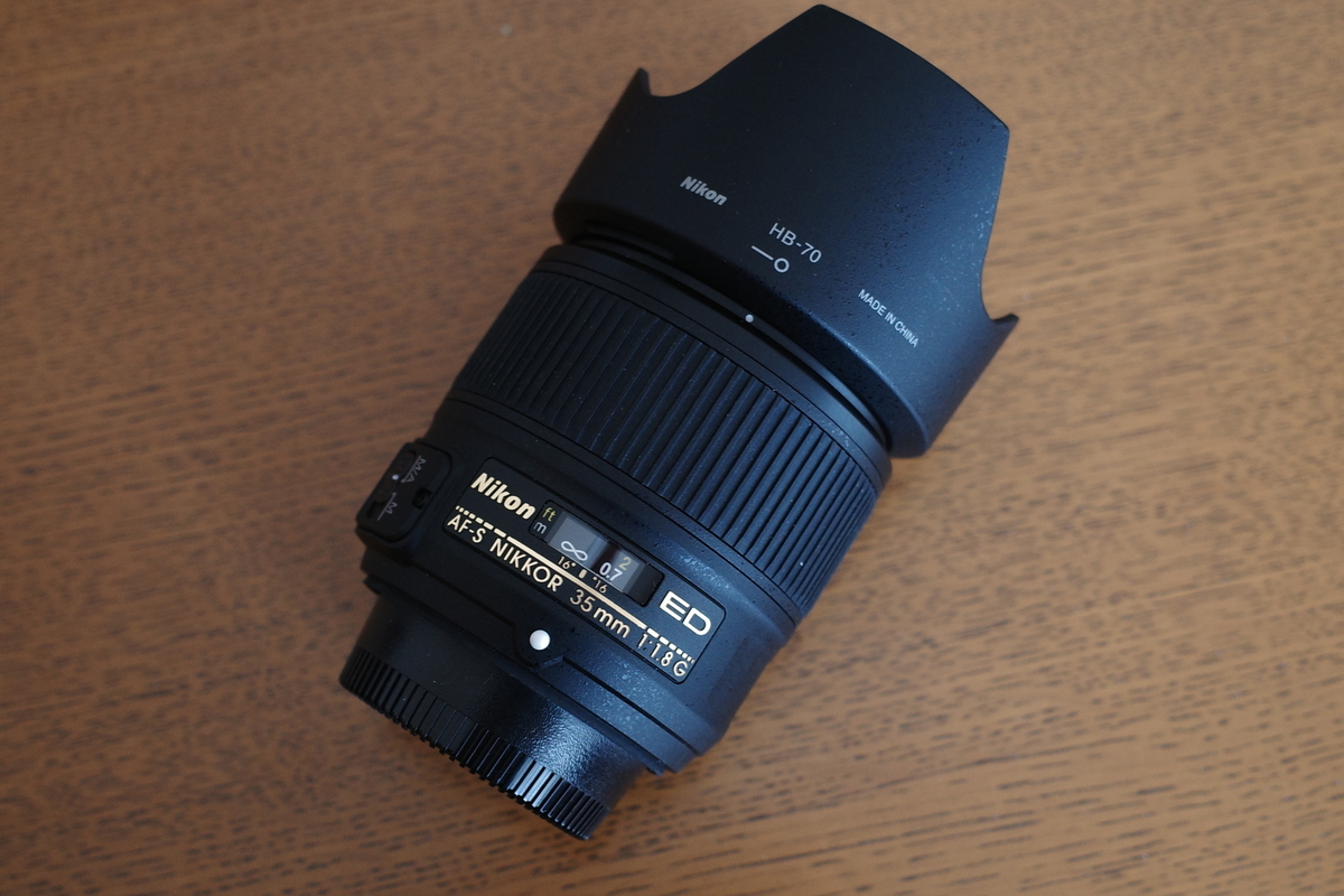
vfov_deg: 27.0
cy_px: 448
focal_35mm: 50
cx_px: 672
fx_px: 1867
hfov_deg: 39.6
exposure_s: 1/10
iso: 400
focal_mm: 18.3
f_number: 2.8
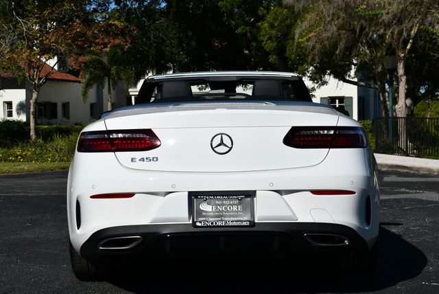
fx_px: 928
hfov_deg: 26.6
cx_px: 220
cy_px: 147
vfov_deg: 18.0
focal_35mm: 76
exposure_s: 1/500
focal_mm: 38
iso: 100
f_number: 11
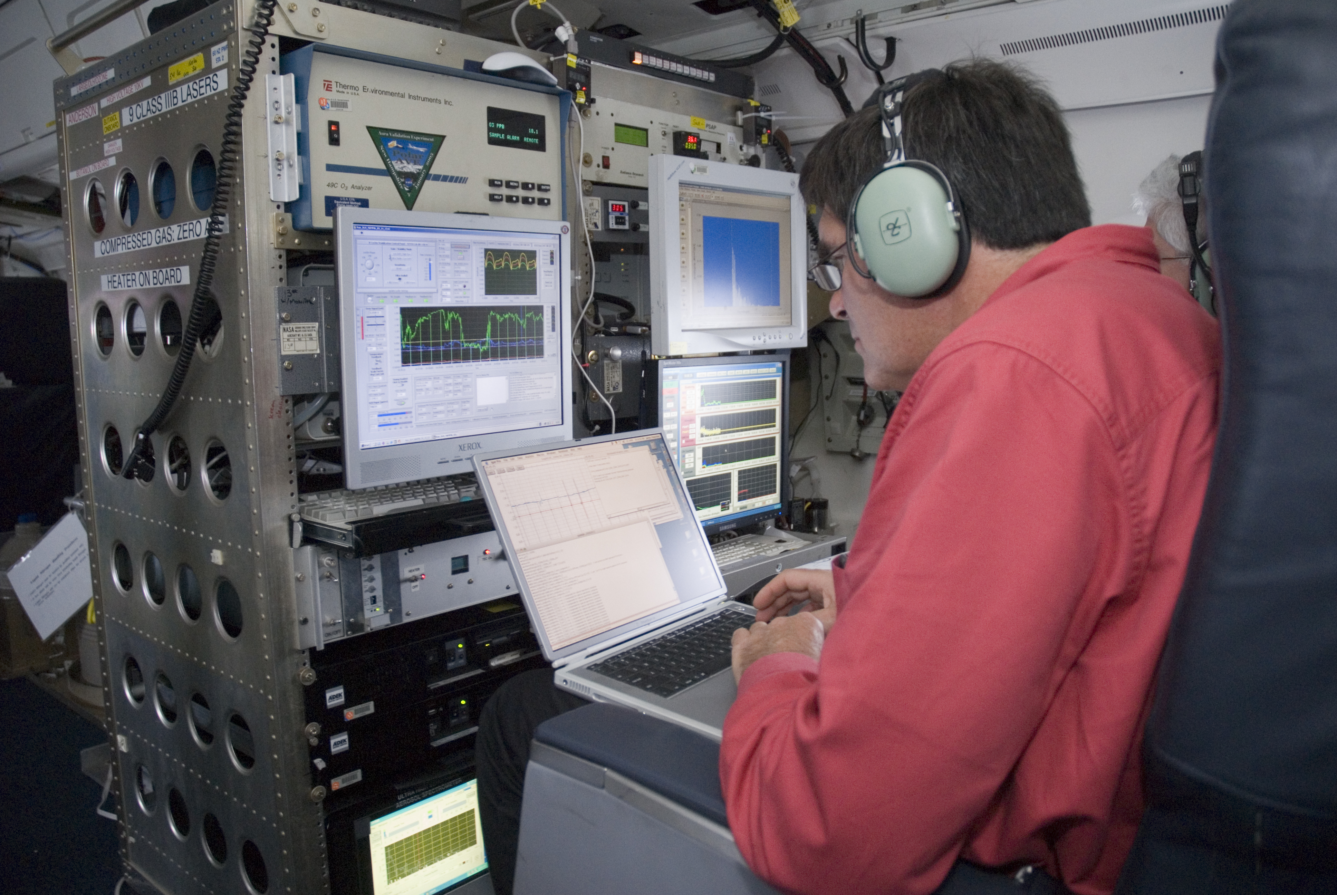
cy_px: 448
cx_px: 668
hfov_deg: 67.3
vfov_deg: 48.0
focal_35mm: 27
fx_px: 1004
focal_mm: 18
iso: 800
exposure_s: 1/30
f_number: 3.5
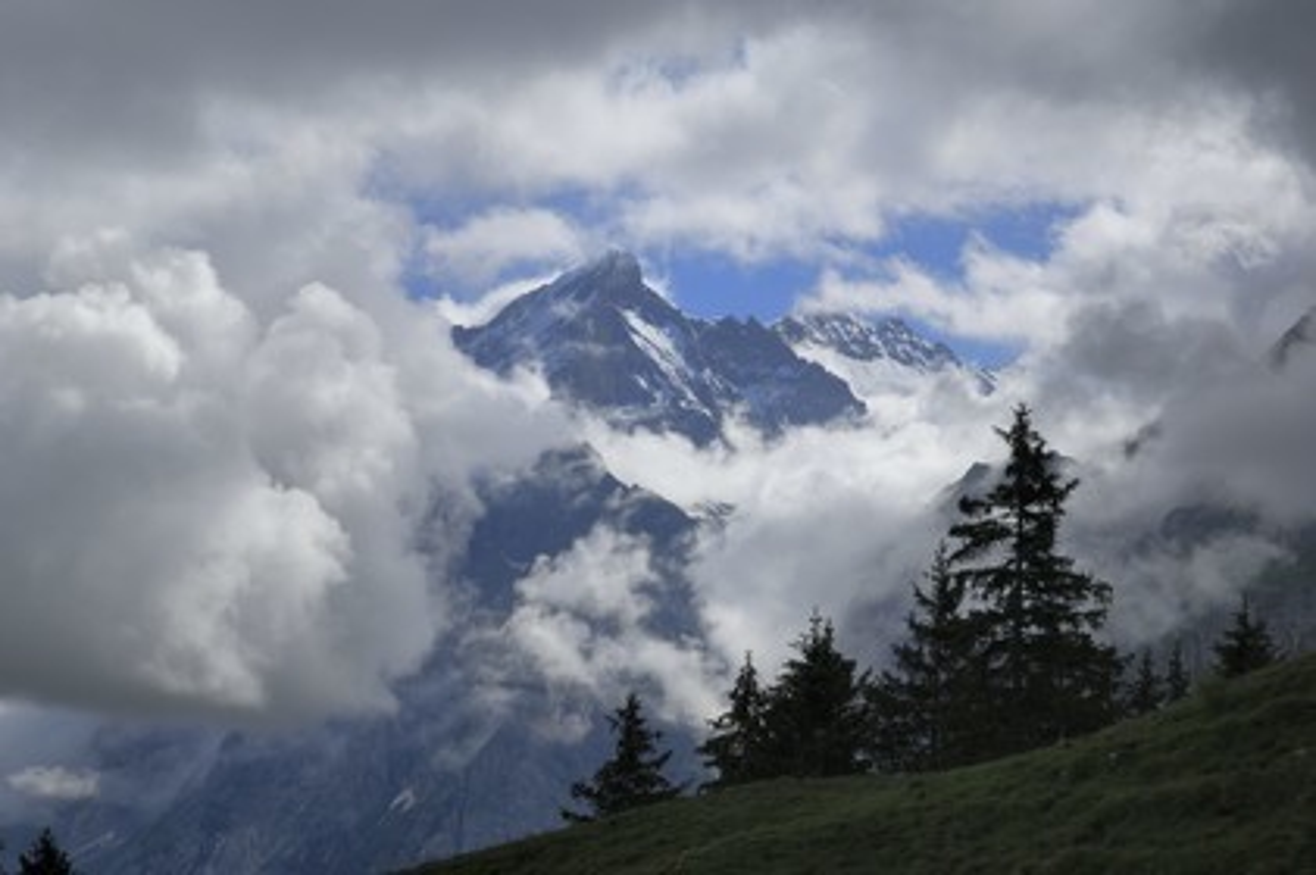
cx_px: 658
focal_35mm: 84
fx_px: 3068
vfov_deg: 16.2
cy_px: 438
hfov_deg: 24.2
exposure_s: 1/160
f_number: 18
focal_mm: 56
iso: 100
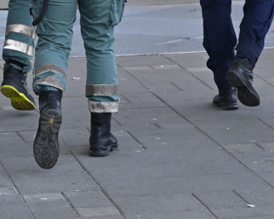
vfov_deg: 6.4
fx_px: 1928
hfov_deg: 8.1
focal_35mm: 238
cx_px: 121
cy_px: -55
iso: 560
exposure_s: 1/400
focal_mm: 60
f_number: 4
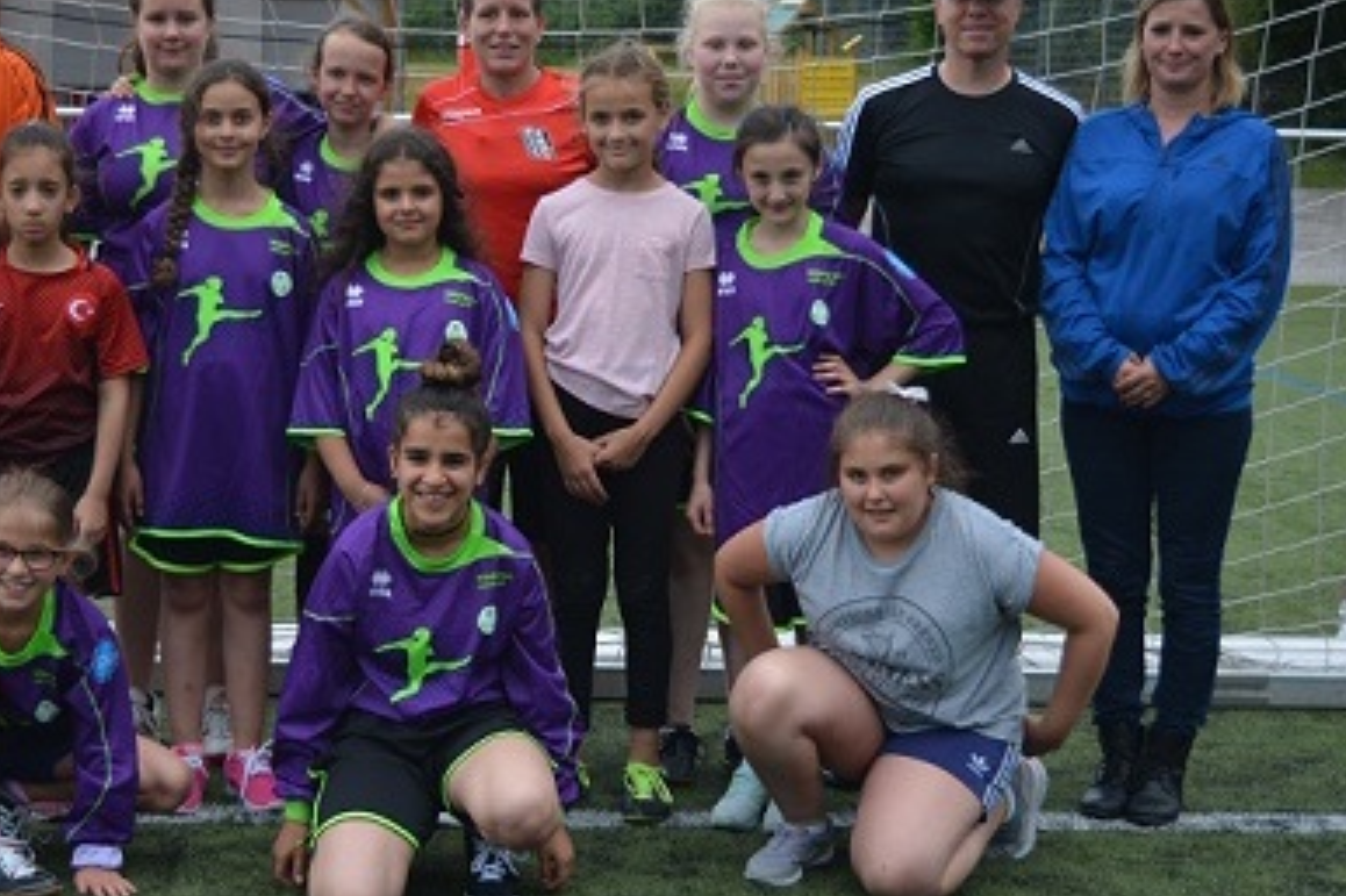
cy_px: 375
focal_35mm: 70
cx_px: 457
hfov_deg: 28.7
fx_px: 2616
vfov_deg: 19.4
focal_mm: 34
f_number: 4.5
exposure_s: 1/1000
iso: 560
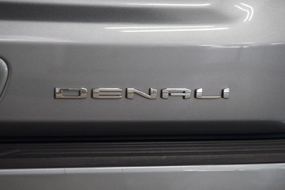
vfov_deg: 13.0
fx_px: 831
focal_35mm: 105
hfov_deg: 19.5
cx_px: 142
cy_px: 95
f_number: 4.5
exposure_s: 1/125
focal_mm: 70
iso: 1600
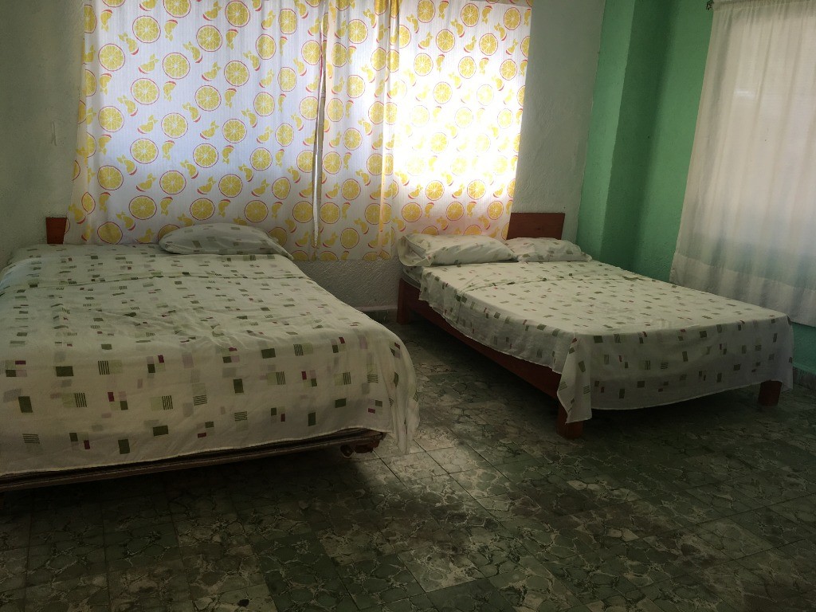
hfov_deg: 61.7
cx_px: 408
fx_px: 684
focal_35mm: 29
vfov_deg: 48.2
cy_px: 306
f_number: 2.2
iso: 25
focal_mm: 4.15
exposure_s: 1/50
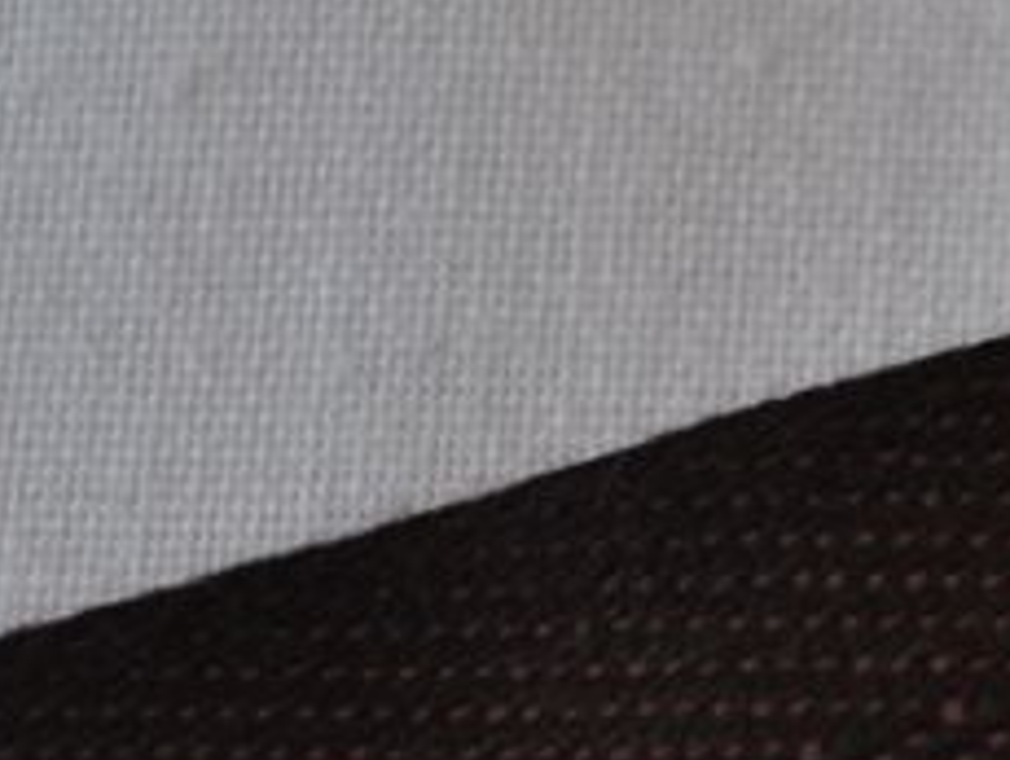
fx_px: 6718
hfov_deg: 8.5
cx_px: 1348
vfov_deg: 6.5
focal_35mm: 230
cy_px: 582
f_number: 5
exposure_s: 1/60
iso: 500
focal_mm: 46
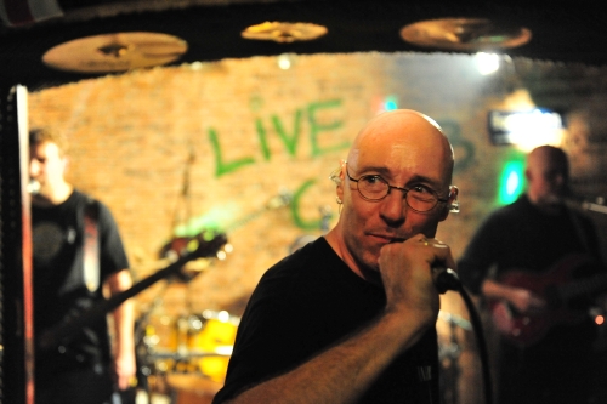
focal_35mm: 45
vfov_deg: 29.8
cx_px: 304
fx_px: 758
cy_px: 202
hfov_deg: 43.6
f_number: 2.8
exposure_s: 1/100
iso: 6400
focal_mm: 45
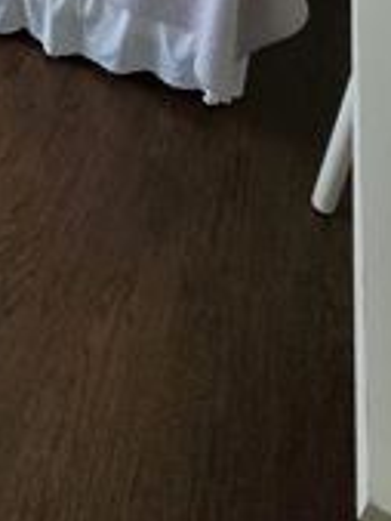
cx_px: -11
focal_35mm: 41
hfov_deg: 32.1
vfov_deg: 32.3
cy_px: -182
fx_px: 617
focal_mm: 1.74
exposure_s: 1/60
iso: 400
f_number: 2.2
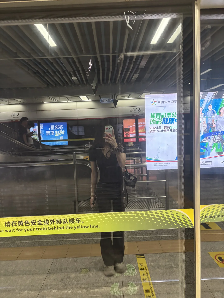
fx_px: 224
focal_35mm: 26
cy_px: 149
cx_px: 112
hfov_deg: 53.1
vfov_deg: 67.3
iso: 500
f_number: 1.6
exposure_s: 1/50
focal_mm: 5.96
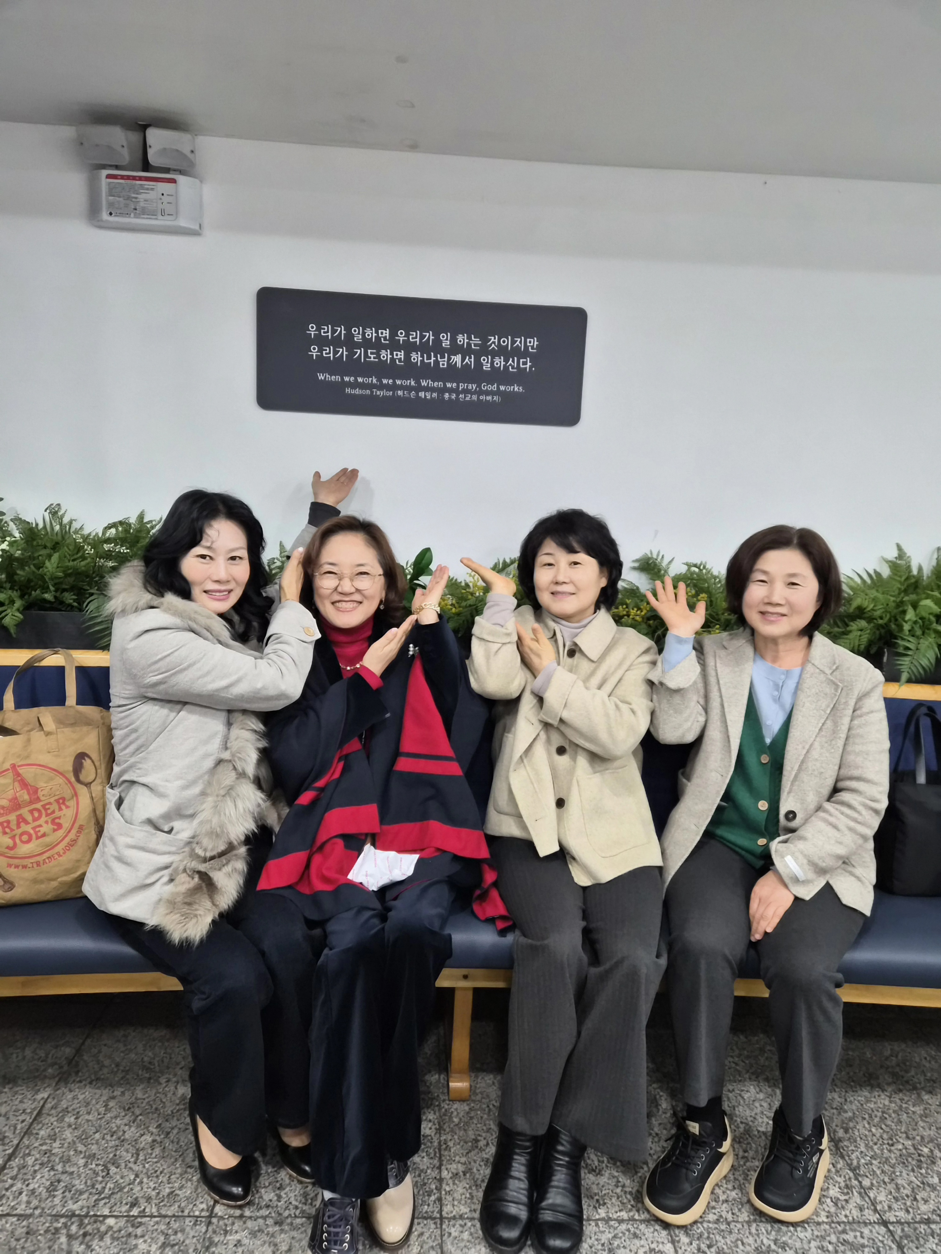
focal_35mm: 23
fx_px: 834
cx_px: 470
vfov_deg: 73.9
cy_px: 627
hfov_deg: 58.9
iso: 500
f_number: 1.8
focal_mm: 5.4
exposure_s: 1/120
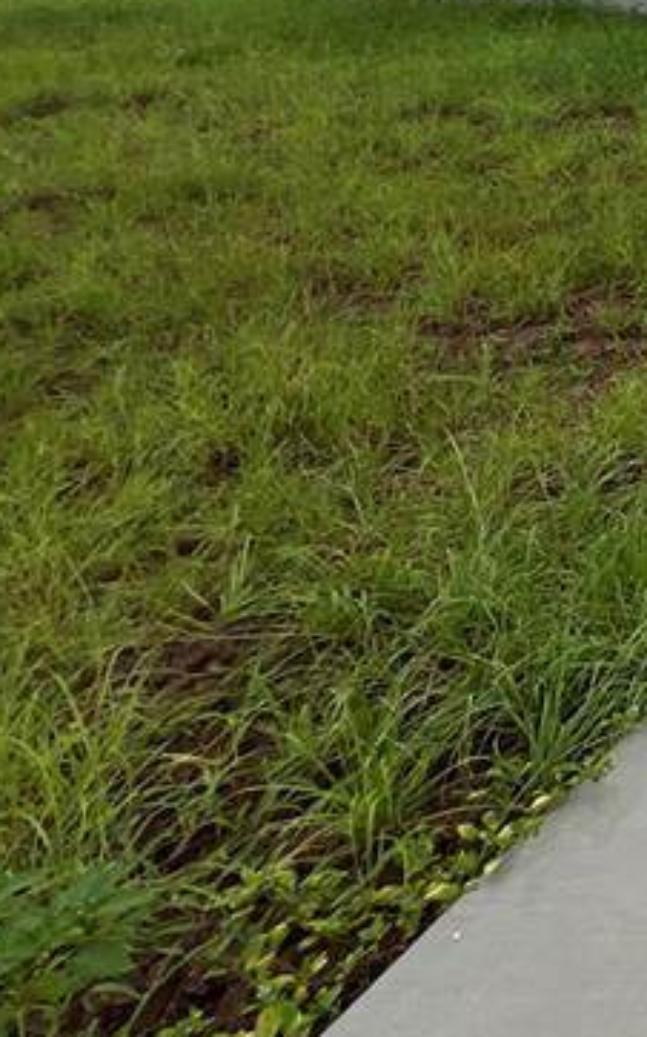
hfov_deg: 17.7
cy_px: -43
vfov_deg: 42.2
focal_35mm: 39
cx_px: 1383
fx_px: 1101
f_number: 1.8
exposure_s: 1/288
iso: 32
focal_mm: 1.57
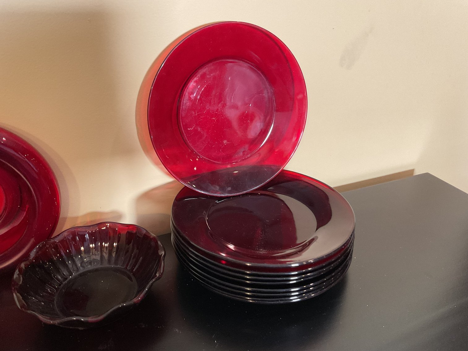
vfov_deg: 48.2
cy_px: 176
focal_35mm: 29
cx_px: 234
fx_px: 392
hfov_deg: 61.7
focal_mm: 3
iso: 160
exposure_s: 1/60
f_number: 1.8
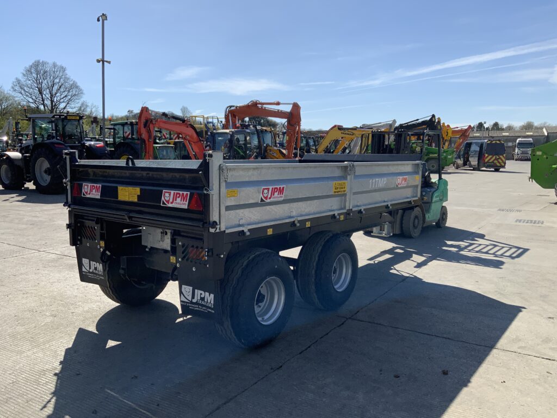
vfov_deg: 48.2
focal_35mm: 29
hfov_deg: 61.7
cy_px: 209
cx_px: 278
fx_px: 467
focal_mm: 3
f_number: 1.8
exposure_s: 1/2801
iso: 20
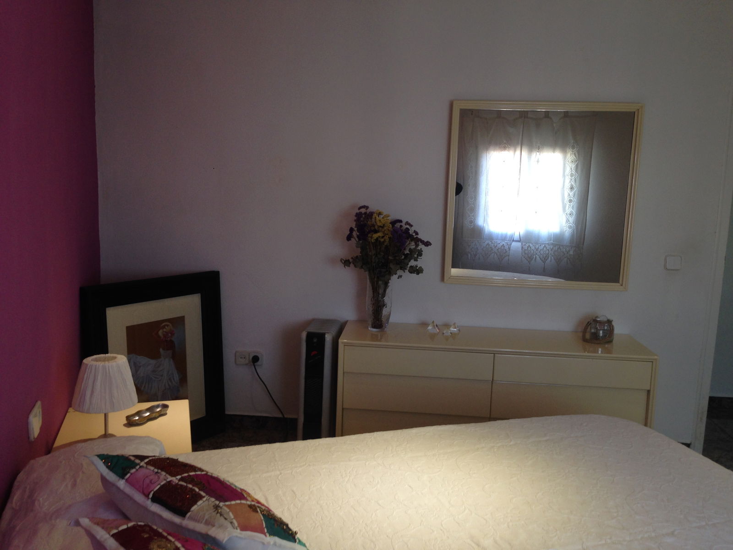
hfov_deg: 55.4
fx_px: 699
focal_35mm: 33
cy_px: 275
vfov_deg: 42.9
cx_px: 366
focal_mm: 4.12
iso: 50
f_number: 2.4
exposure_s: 1/20
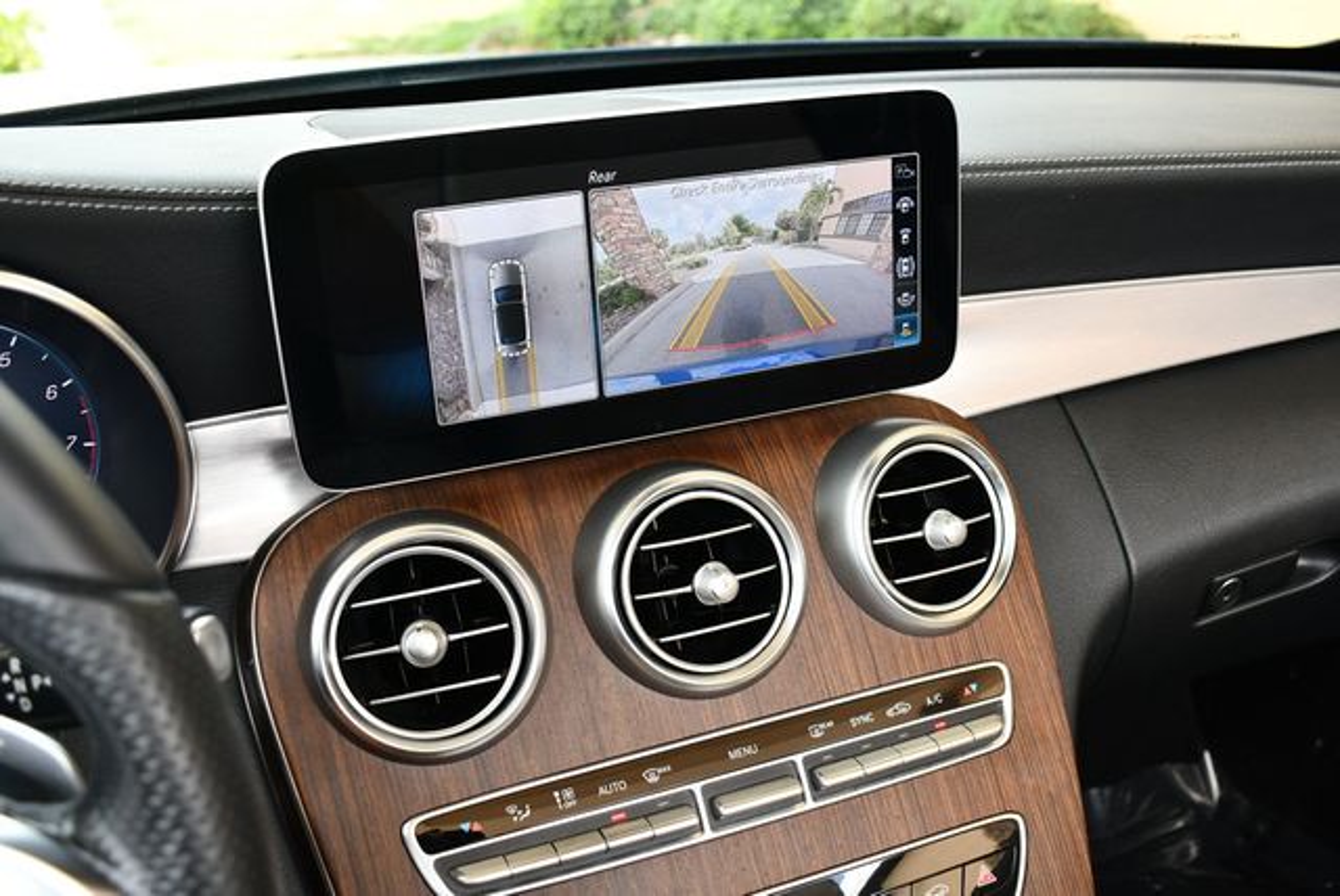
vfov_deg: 36.9
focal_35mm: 36
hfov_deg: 53.1
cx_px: 670
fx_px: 1341
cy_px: 448
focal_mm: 18
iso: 400
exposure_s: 1/250
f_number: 4
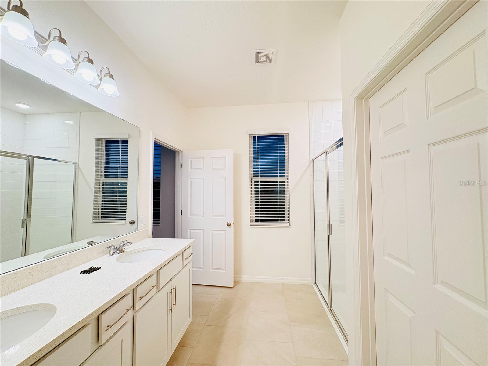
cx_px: 244
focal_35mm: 14
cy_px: 183
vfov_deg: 85.7
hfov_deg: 102.1
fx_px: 197
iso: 125
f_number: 2.2
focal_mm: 2.22
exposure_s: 1/60
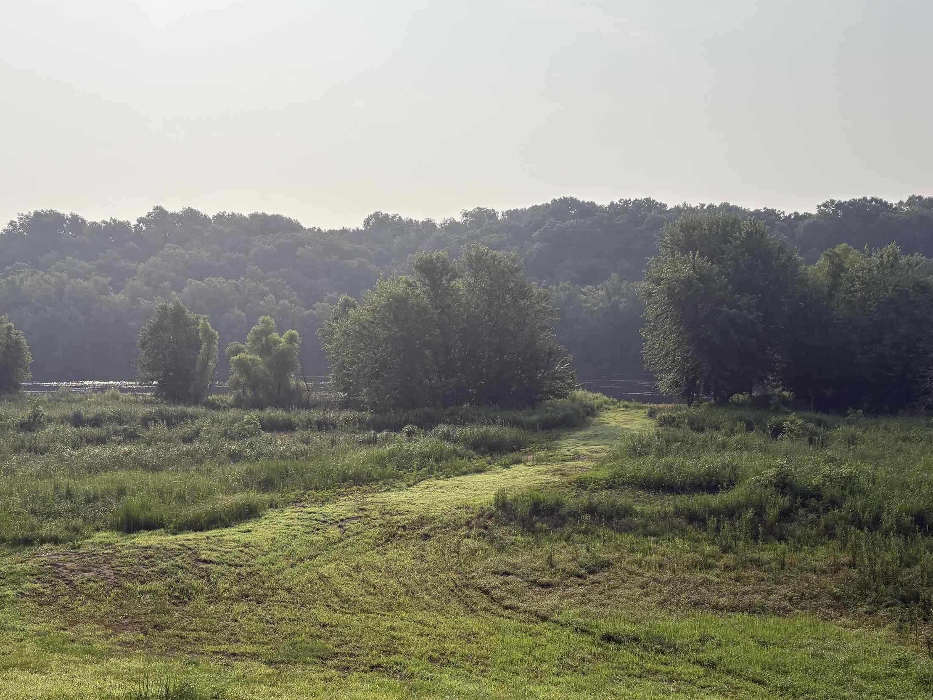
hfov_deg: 51.3
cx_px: 445
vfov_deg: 39.5
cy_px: 423
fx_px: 970
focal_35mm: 36
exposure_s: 1/8850
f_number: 1.6
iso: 50
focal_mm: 5.96
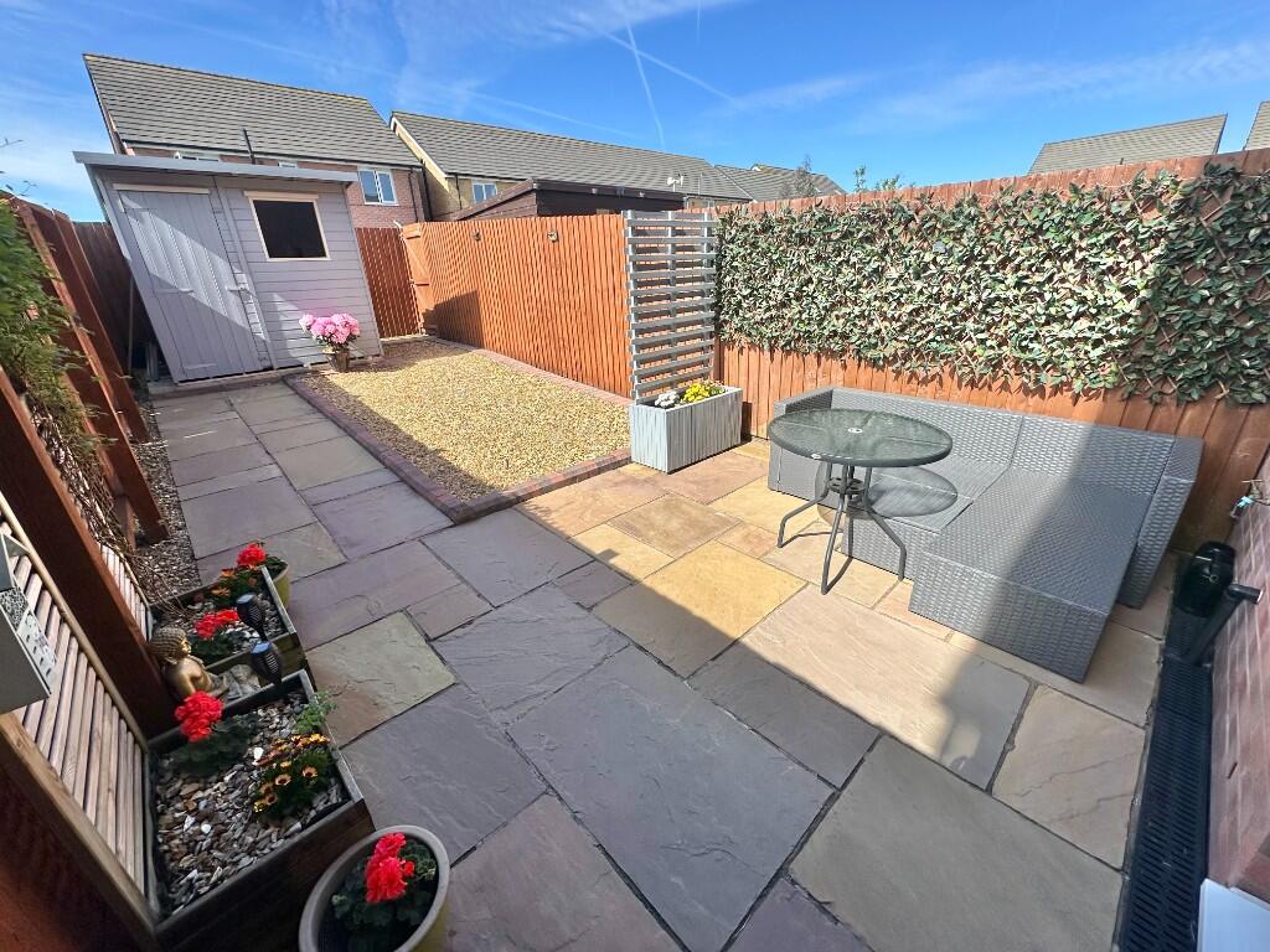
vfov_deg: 85.7
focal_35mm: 14
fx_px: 514
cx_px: 635
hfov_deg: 102.1
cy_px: 476
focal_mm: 2.22
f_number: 2.2
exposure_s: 1/1490
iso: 50
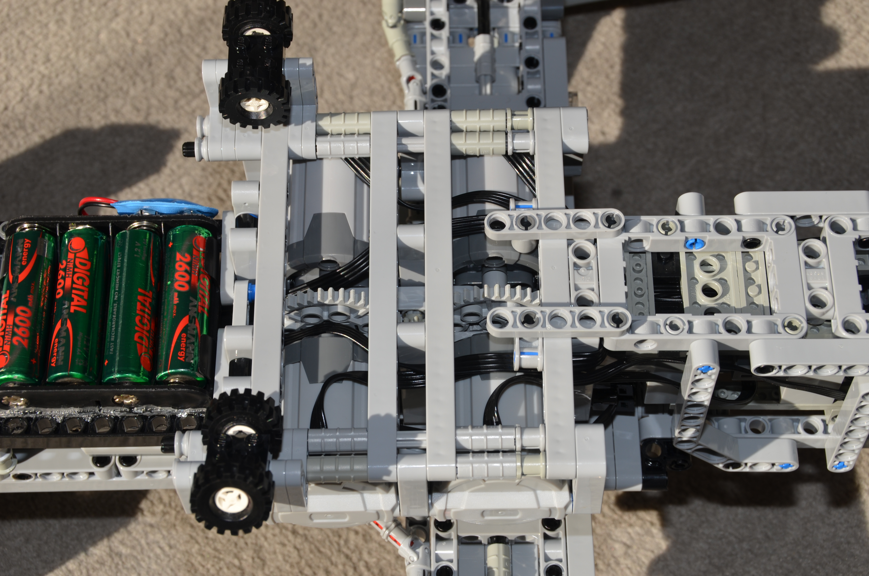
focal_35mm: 75
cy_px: 288
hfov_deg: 27.0
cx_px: 434
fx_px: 1807
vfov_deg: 18.1
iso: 100
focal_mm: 50
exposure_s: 1/100
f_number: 10
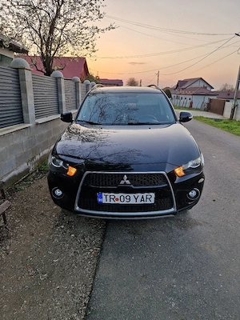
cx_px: 120
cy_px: 160
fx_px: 213
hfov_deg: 58.9
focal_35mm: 23
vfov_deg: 73.9
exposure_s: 1/182
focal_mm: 5.4
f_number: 1.8
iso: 64
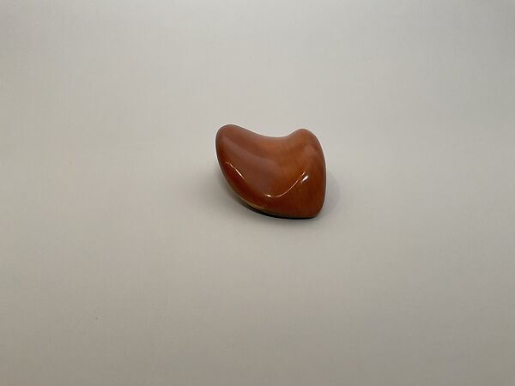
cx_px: 258
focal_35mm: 29
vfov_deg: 48.2
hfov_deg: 61.7
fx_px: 431
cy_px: 193
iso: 64
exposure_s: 1/60
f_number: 1.8
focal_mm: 3
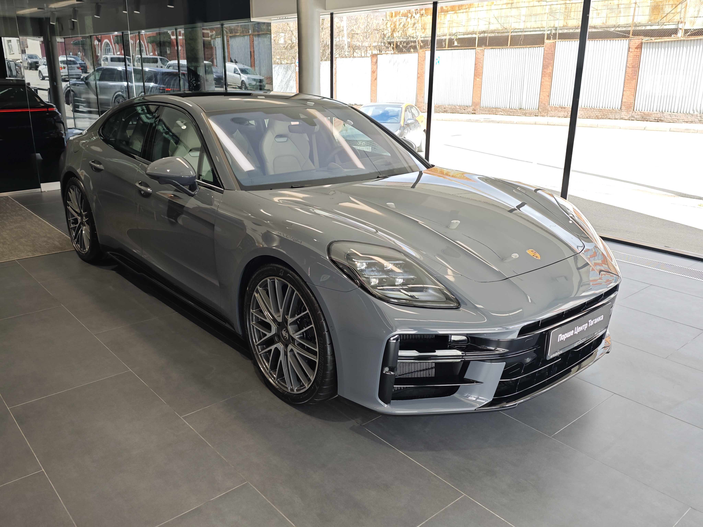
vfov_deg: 49.7
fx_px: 569
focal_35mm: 28
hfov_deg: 63.4
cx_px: 352
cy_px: 264
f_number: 1.6
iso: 50
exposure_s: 1/329
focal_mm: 6.55
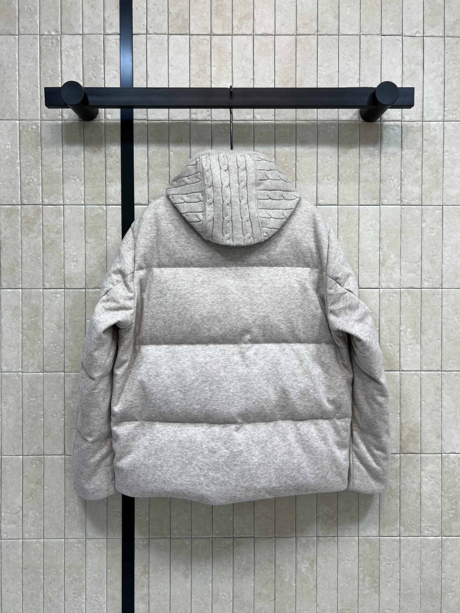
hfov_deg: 53.1
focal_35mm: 26
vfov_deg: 67.3
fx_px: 461
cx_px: 230
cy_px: 306
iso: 32
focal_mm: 5.7
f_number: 1.5
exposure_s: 1/139
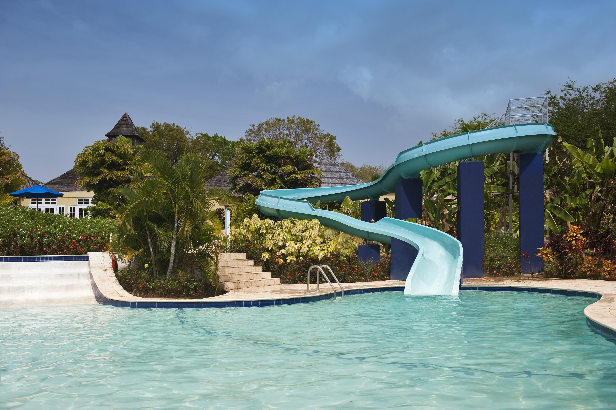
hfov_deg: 60.3
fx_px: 530
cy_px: 205
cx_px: 308
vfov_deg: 42.3
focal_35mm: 31
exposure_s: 1/640
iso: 200
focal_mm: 31
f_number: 5.6
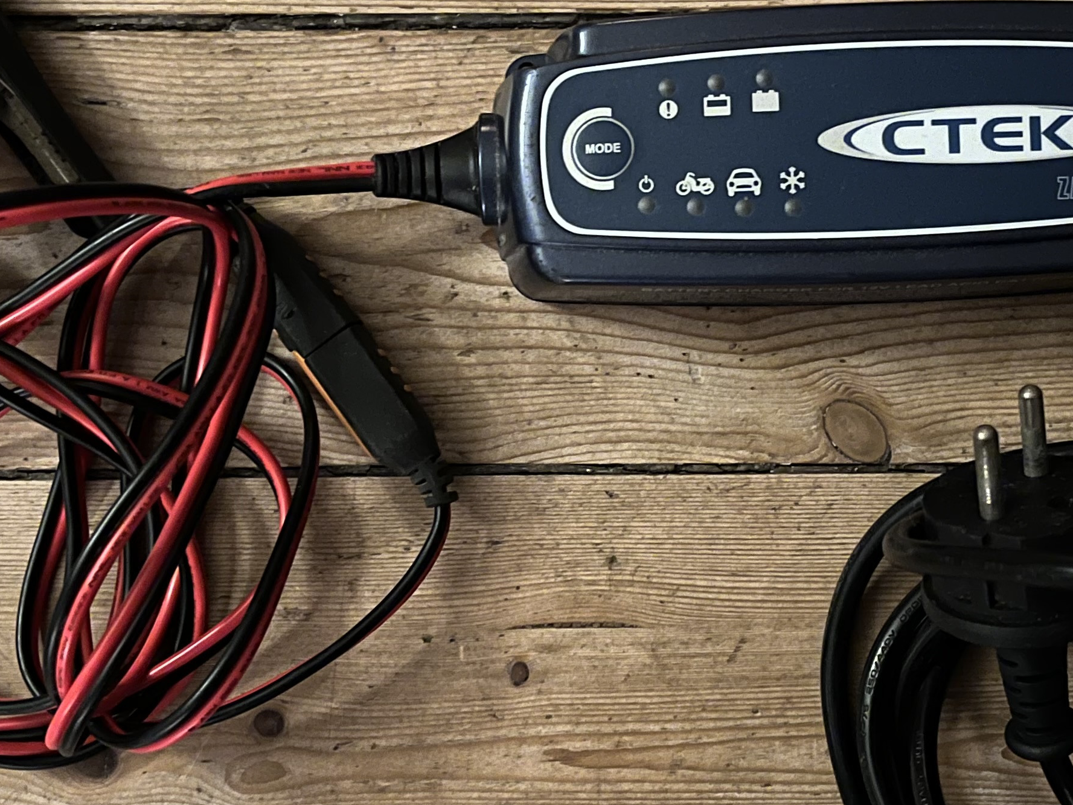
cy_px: 383
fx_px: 1829
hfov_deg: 32.6
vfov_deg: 24.8
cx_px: 650
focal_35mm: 59
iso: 640
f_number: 1.6
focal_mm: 5.1
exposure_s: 1/10
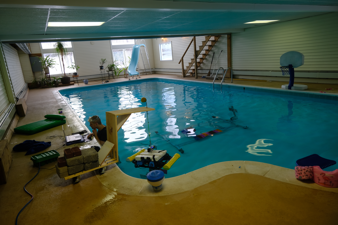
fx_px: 225
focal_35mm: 24
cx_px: 169
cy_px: 112
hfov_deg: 73.7
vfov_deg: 53.1
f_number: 4
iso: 160
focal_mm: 16
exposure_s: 1/70
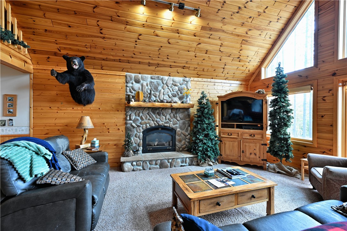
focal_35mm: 16
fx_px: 154
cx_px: 174
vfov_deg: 73.7
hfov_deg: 96.7
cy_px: 116
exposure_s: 1/8
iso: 200
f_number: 5.6
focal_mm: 16
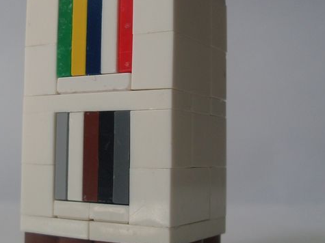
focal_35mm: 64
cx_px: 114
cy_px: 102
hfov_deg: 30.1
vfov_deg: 22.9
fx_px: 601
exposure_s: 1/180
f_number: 2.8
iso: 80
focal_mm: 6.3
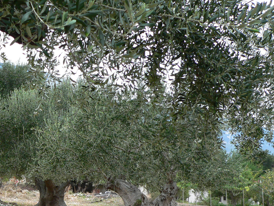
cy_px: 193
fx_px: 578
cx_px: 9
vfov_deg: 19.7
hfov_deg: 25.5
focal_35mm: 73
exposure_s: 1/100
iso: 80
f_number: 2.8
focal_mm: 6
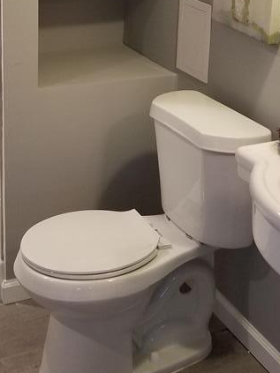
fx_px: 680
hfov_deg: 23.1
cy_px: 58
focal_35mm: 63
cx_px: 79
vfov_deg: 29.8
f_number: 1.7
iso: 200
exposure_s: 1/60
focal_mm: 4.25
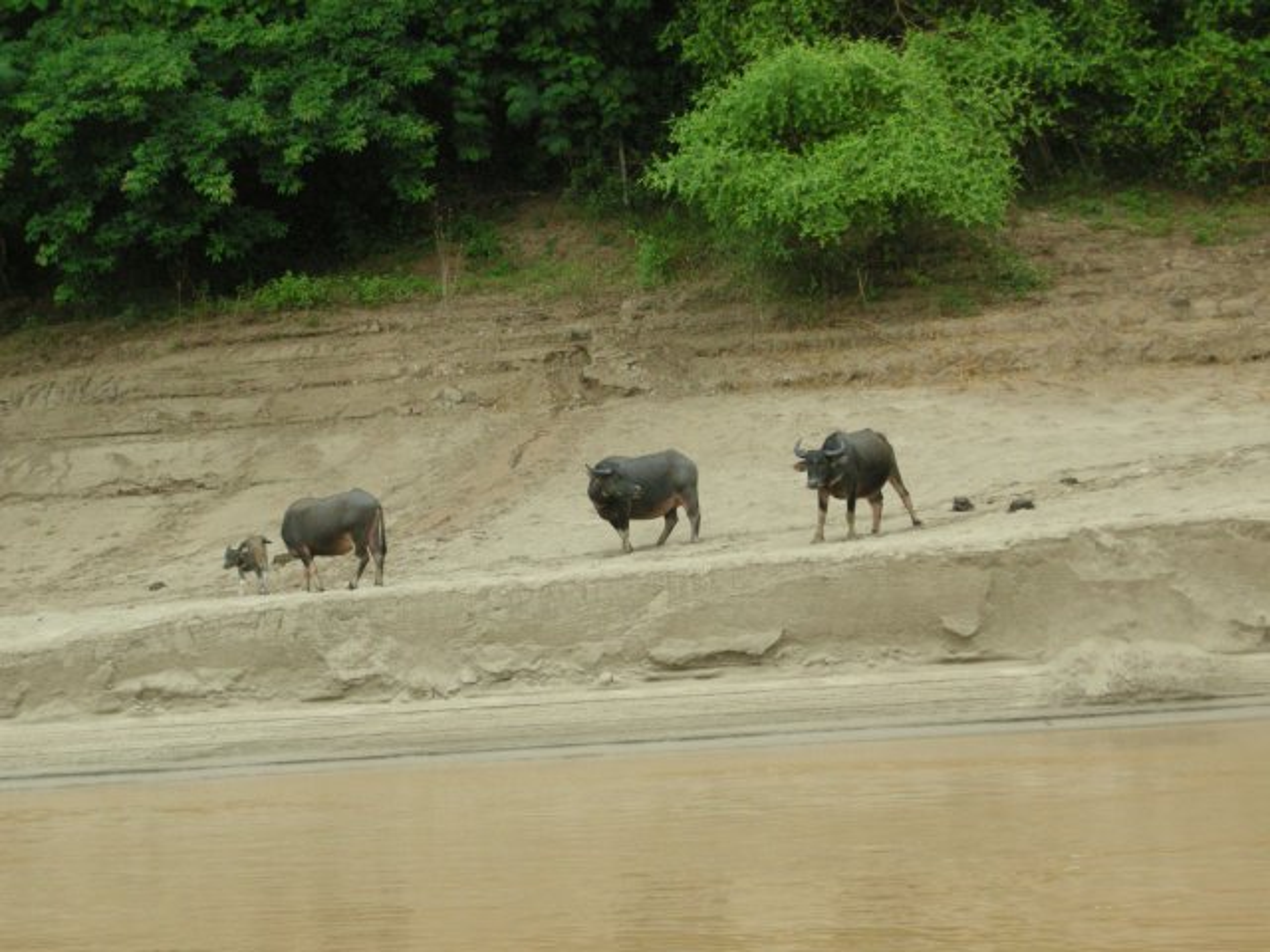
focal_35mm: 117
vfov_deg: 12.7
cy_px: 476
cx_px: 635
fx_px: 4293
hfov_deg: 16.8
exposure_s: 1/250
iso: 356
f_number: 5.1
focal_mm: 24.5
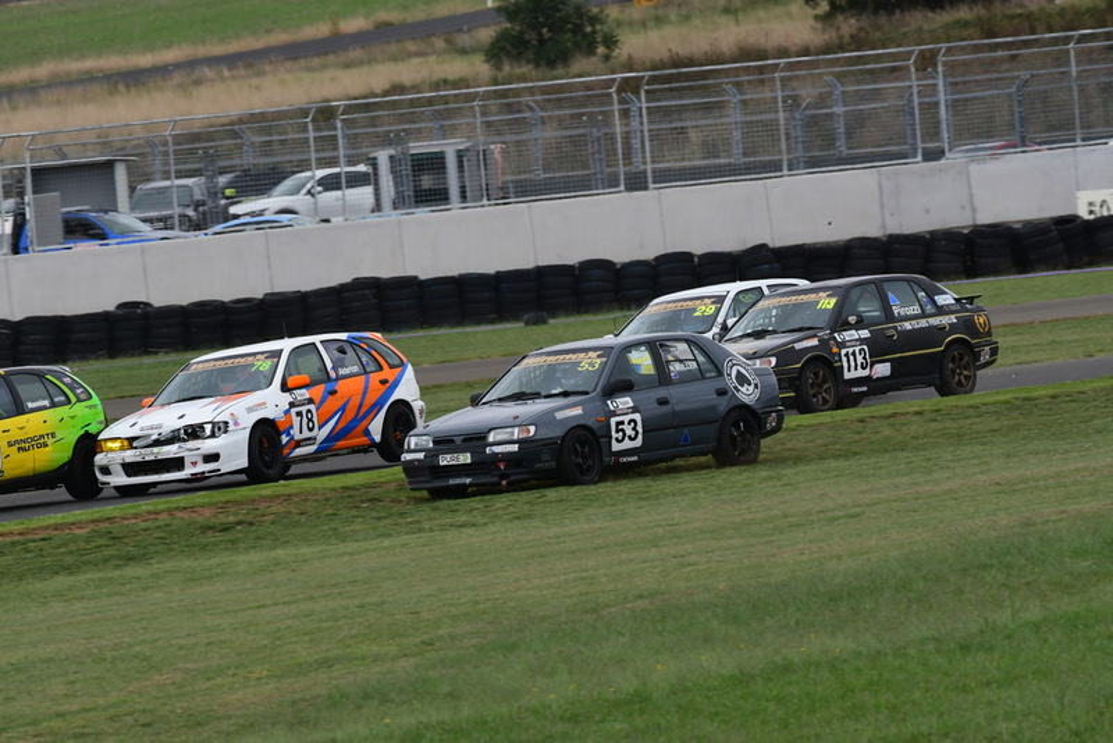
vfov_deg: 2.5
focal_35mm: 540
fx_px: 16700
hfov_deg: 3.8
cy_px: 372
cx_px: 556
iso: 500
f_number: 10
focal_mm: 360
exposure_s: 1/640
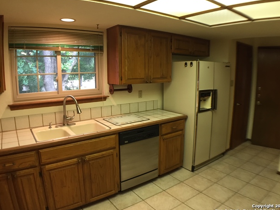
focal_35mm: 30
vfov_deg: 46.8
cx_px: 142
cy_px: 105
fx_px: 243
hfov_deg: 60.0
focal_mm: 4.15
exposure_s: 1/30
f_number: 2.2
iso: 125
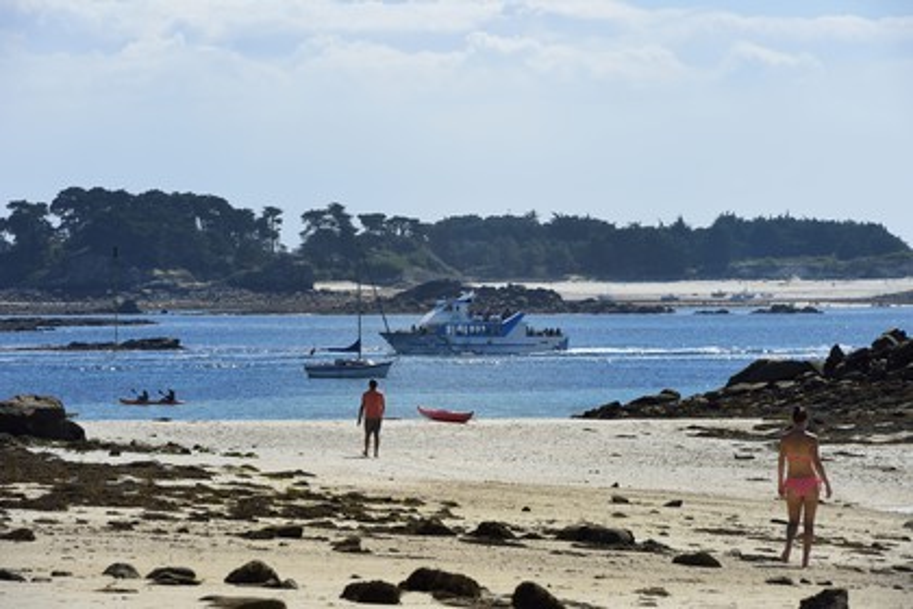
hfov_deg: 10.3
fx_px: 5072
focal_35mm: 200
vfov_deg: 6.9
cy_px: 304
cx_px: 456
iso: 200
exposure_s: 1/320
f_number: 14
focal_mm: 200
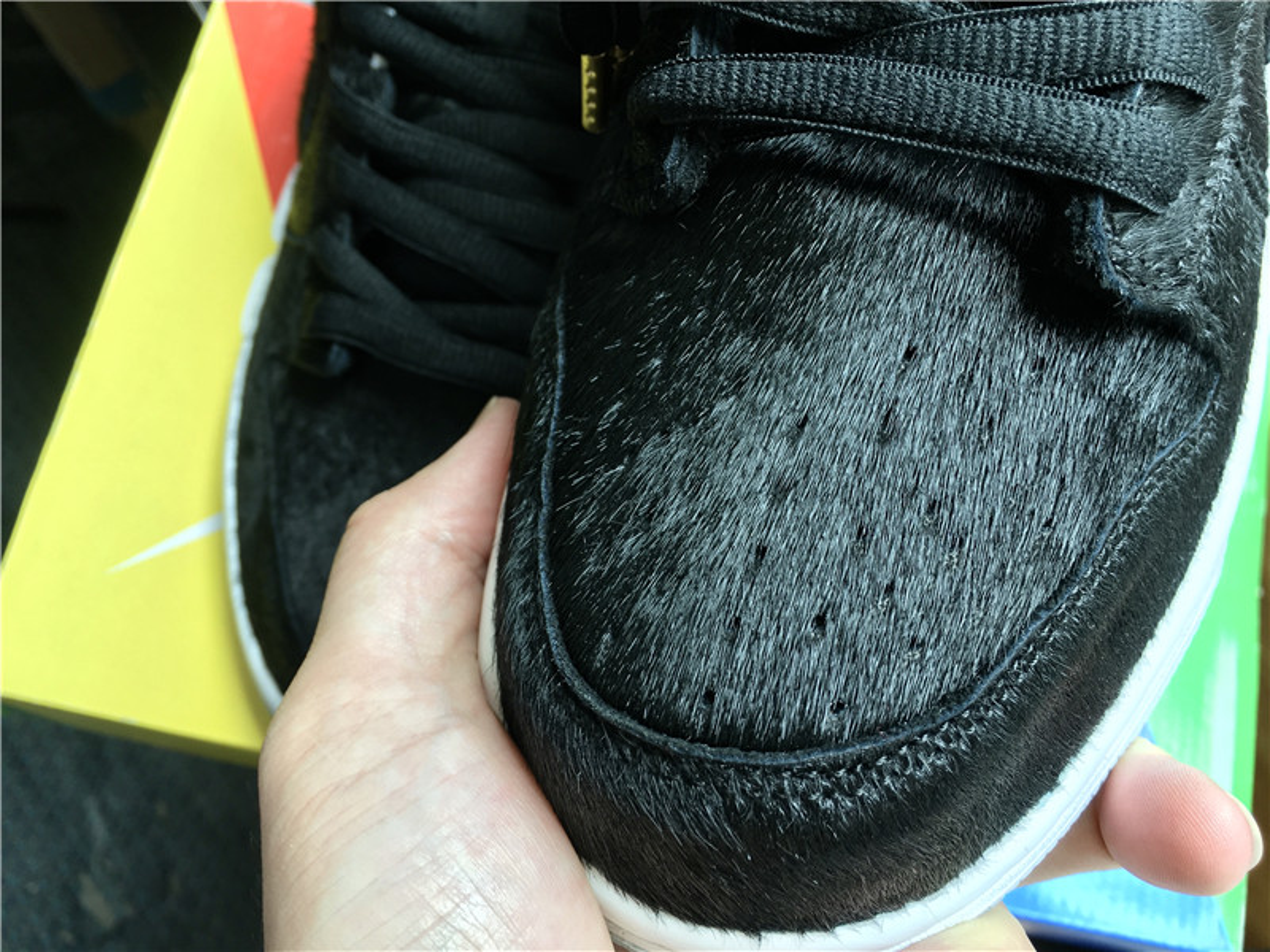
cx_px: 635
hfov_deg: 61.7
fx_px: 1064
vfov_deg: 48.2
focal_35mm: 29
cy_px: 476
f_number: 2.2
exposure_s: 1/50
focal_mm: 4.15
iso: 25
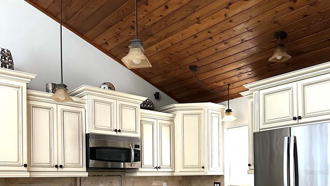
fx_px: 306
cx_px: 165
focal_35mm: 35
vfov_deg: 31.9
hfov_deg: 56.6
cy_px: 172
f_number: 1.78
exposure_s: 1/34
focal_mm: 6.86
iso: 1000
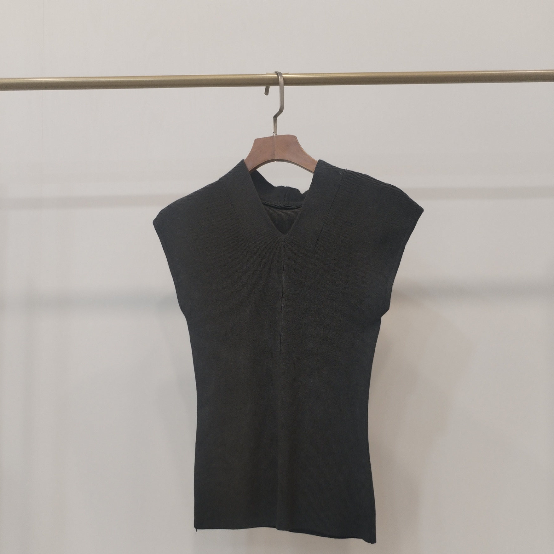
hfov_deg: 47.2
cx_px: 277
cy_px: 348
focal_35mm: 35
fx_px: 634
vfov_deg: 46.8
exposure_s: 1/60
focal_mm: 4.75
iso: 340
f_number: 1.8
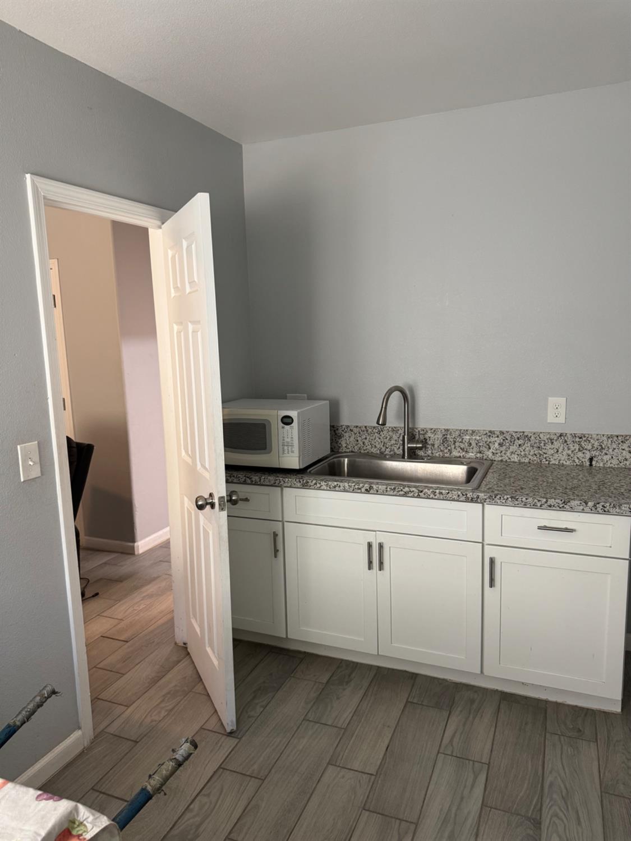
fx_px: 583
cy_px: 420
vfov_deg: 71.6
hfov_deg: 56.8
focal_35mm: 24
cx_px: 316
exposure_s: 1/60
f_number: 1.78
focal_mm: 6.76
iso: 250
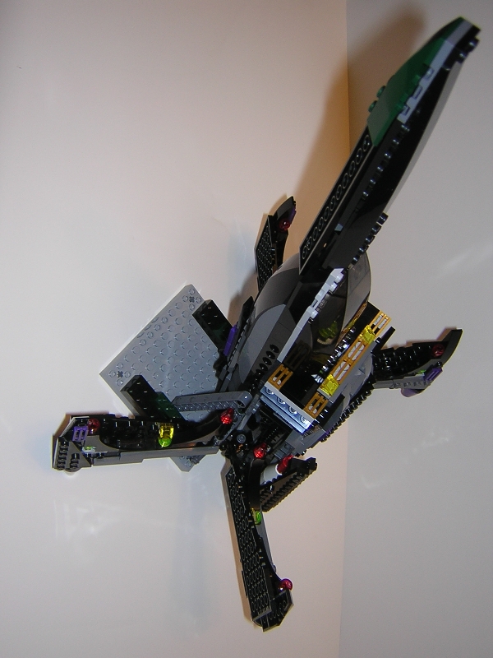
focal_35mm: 36
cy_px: 329
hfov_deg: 39.7
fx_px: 684
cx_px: 246
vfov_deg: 51.4
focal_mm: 4.7
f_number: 2.6
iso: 100
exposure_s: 1/60.1
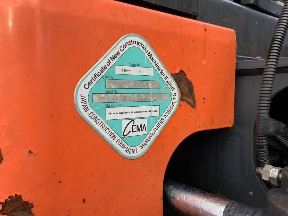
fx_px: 241
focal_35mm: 29
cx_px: 144
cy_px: 108
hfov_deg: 61.7
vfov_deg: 48.2
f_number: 1.8
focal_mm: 3
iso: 16
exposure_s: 1/122
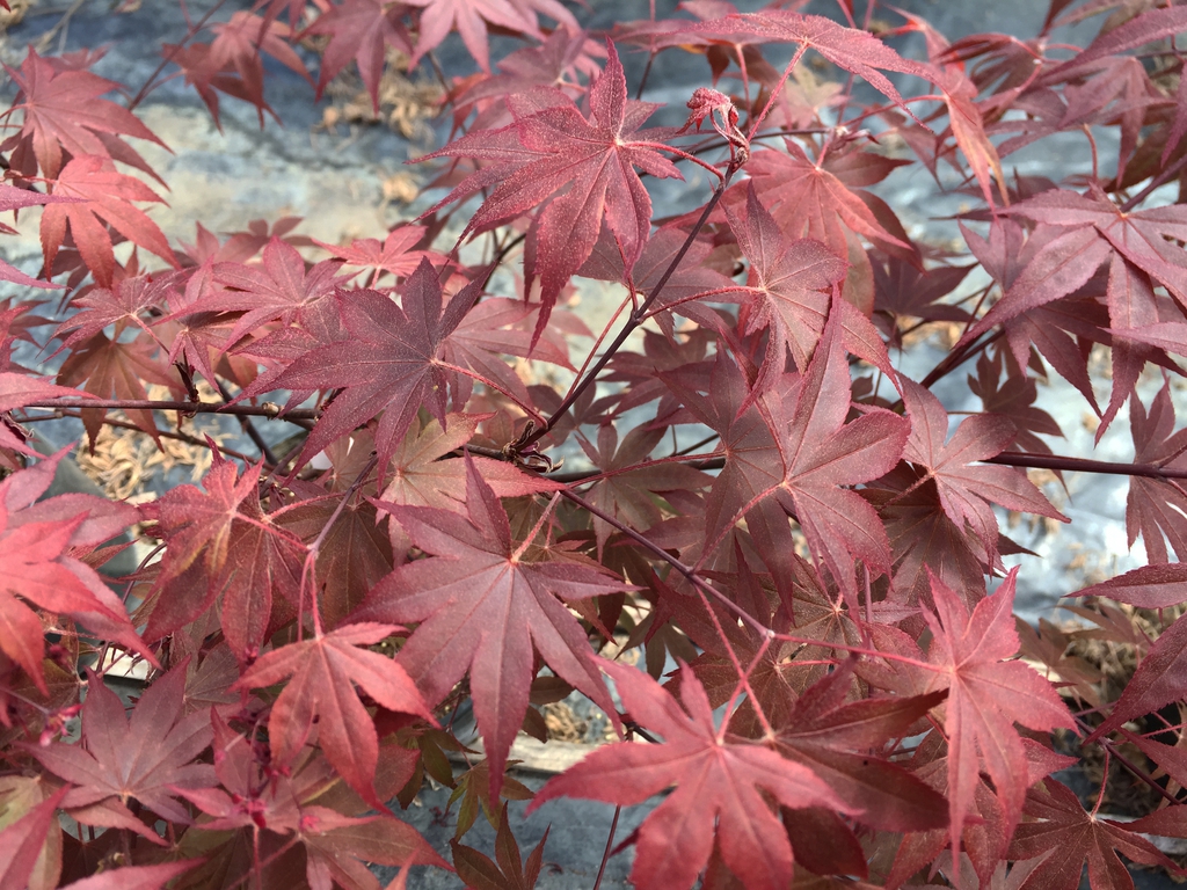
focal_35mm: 29
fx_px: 994
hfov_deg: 61.7
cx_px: 594
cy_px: 445
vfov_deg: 48.2
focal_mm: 4.15
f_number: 2.2
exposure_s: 1/120
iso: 32
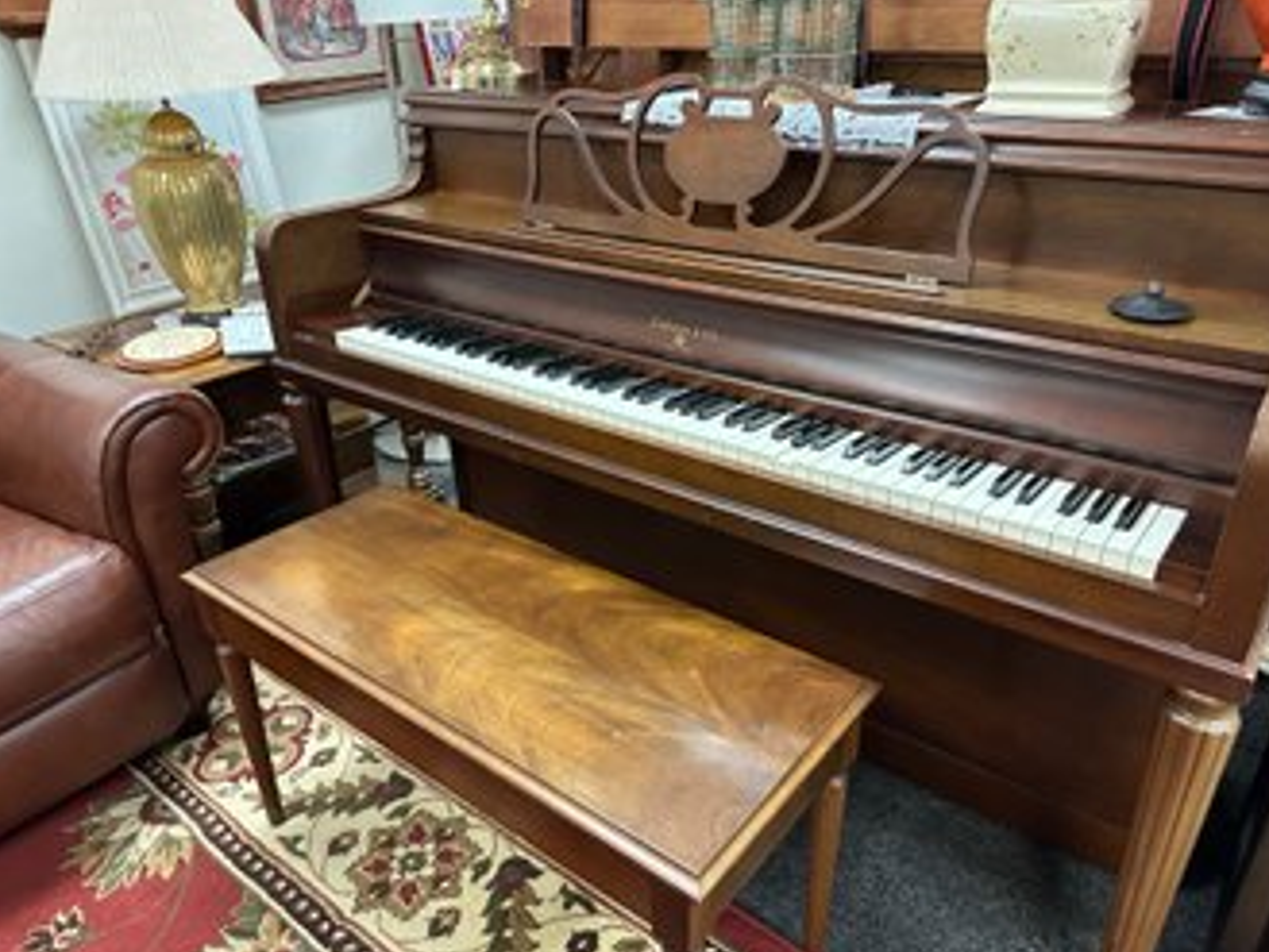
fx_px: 917
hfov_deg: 69.4
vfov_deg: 54.9
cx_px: 654
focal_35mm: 25
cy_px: 476
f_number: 1.78
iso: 640
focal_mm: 6.86
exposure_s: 1/60
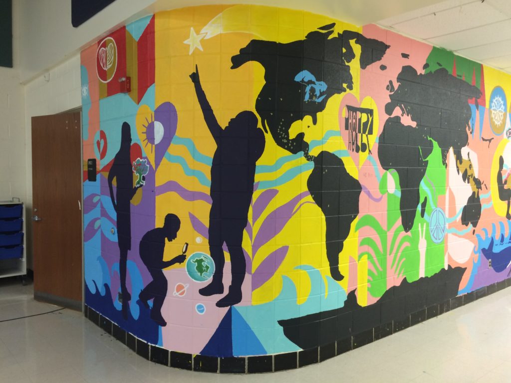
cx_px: 256
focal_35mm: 29
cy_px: 192
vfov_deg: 48.2
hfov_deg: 61.7
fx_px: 428
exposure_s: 1/30
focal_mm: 4.15
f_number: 2.2
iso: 80
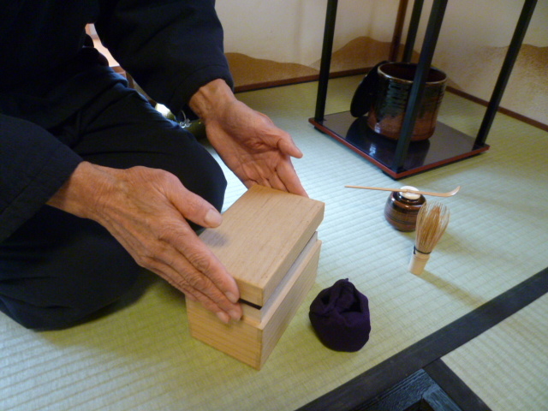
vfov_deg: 54.9
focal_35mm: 25
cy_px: 206
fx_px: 396
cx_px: 274
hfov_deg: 69.4
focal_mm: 4.5
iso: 400
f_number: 2.8
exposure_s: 1/25
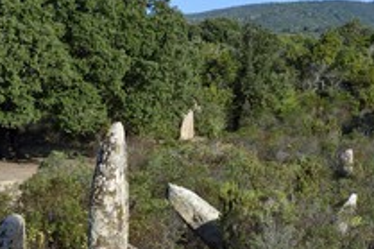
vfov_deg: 9.7
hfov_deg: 14.5
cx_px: 134
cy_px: 204
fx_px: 1464
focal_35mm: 141
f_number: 13
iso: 200
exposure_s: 1/160
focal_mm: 70
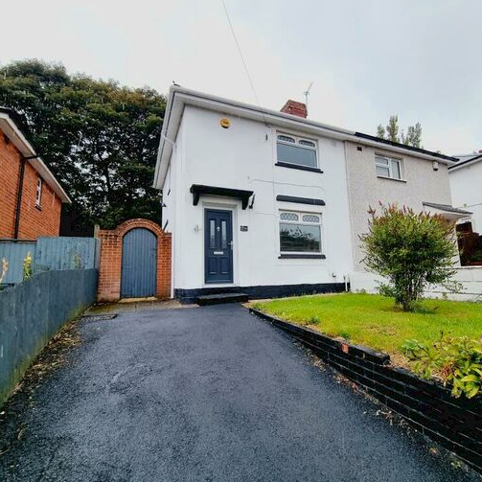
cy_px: 247
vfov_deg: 87.4
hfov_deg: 87.0
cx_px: 270
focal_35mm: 16
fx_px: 252
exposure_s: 1/284
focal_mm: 2.2
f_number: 2.2
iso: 50
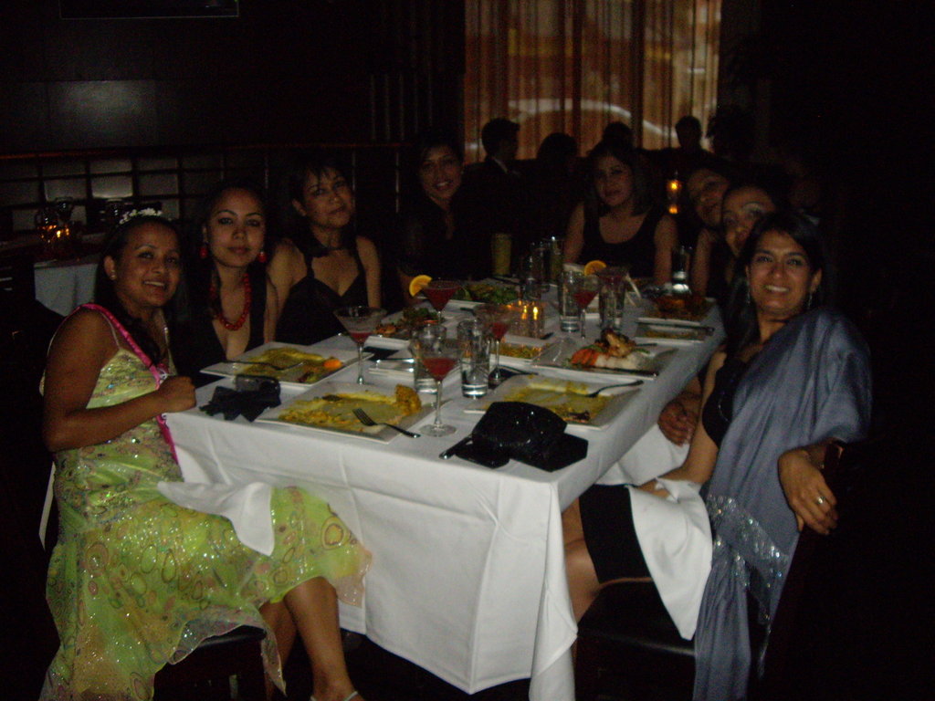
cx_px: 468
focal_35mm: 38
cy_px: 350
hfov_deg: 49.0
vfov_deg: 37.7
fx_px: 1026
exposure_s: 1/40
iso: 400
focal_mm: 6.2
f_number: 2.7
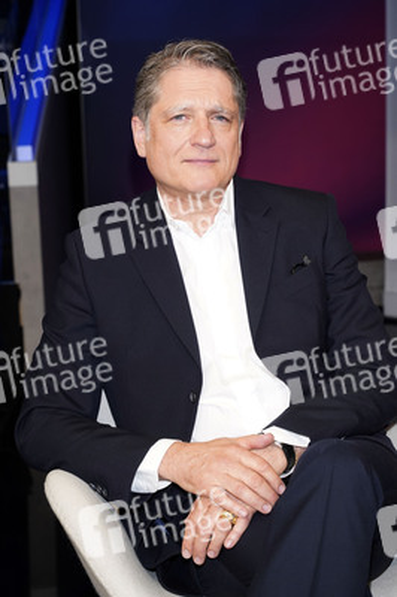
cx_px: 198
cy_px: 298
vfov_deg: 31.4
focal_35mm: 64
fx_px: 1060
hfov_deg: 21.2
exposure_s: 1/160
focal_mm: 64
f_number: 5.6
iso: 2000
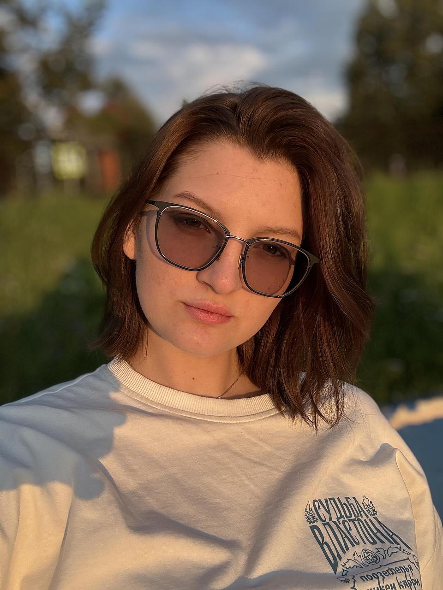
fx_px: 512
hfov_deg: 46.8
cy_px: 295
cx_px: 222
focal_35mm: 30
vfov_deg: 60.0
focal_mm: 2.69
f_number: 1.9
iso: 25
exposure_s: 1/575
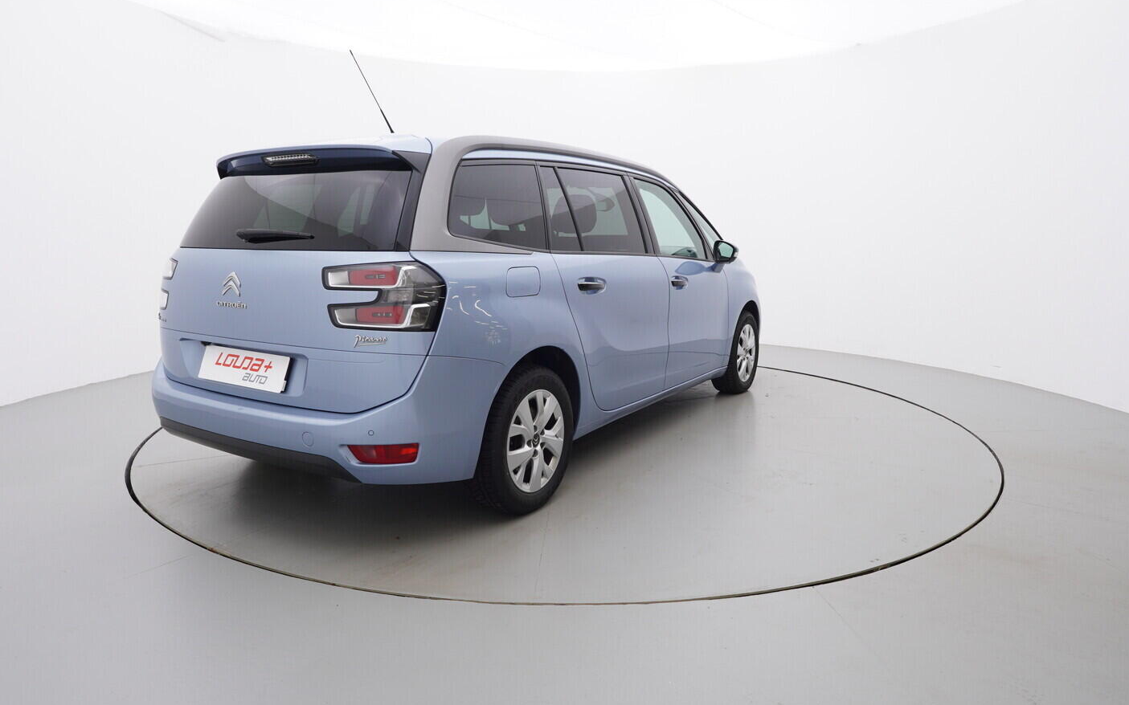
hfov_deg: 75.9
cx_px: 566
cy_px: 342
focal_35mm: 24
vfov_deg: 52.0
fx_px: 724
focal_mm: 15
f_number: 5
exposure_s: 1/80
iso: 200
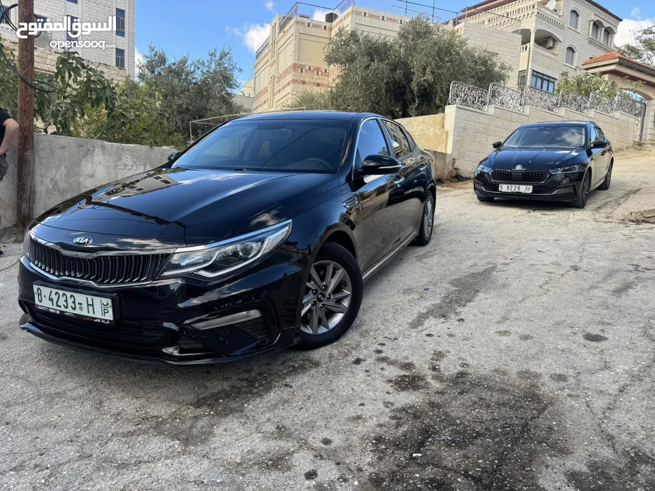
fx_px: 454
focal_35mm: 24
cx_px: 328
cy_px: 246
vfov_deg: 56.8
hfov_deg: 71.6
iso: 80
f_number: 1.78
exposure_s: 1/621
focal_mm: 6.76
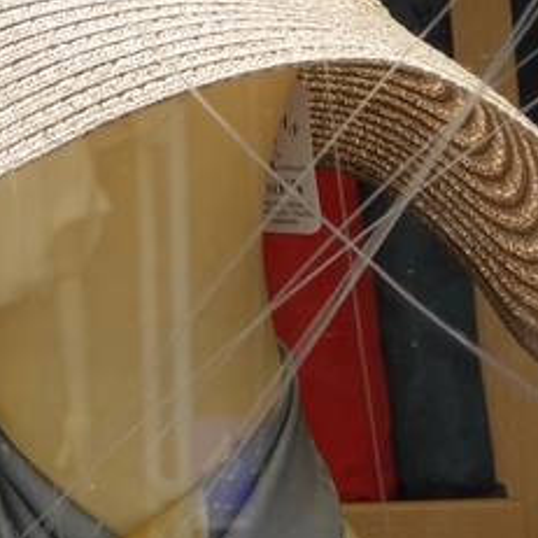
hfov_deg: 6.8
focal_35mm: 252
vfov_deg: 6.9
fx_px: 4431
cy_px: 170
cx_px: -314
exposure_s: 1/40
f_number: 8
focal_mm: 27.98
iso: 160
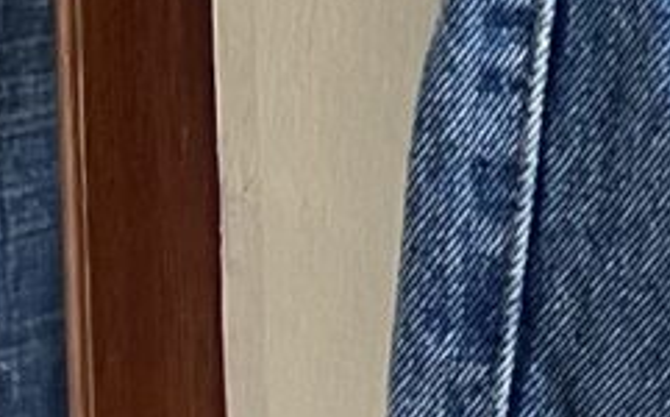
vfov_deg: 3.6
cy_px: -2396
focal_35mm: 293
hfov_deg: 6.2
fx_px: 5344
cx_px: 2449
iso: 40
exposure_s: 1/121
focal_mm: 5.7
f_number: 1.5
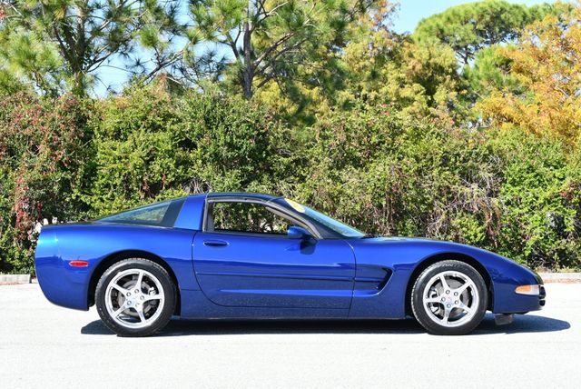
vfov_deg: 17.1
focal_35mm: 80
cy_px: 194
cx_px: 290
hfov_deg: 25.3
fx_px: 1292
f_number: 8
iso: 200
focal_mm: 40
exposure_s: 1/250
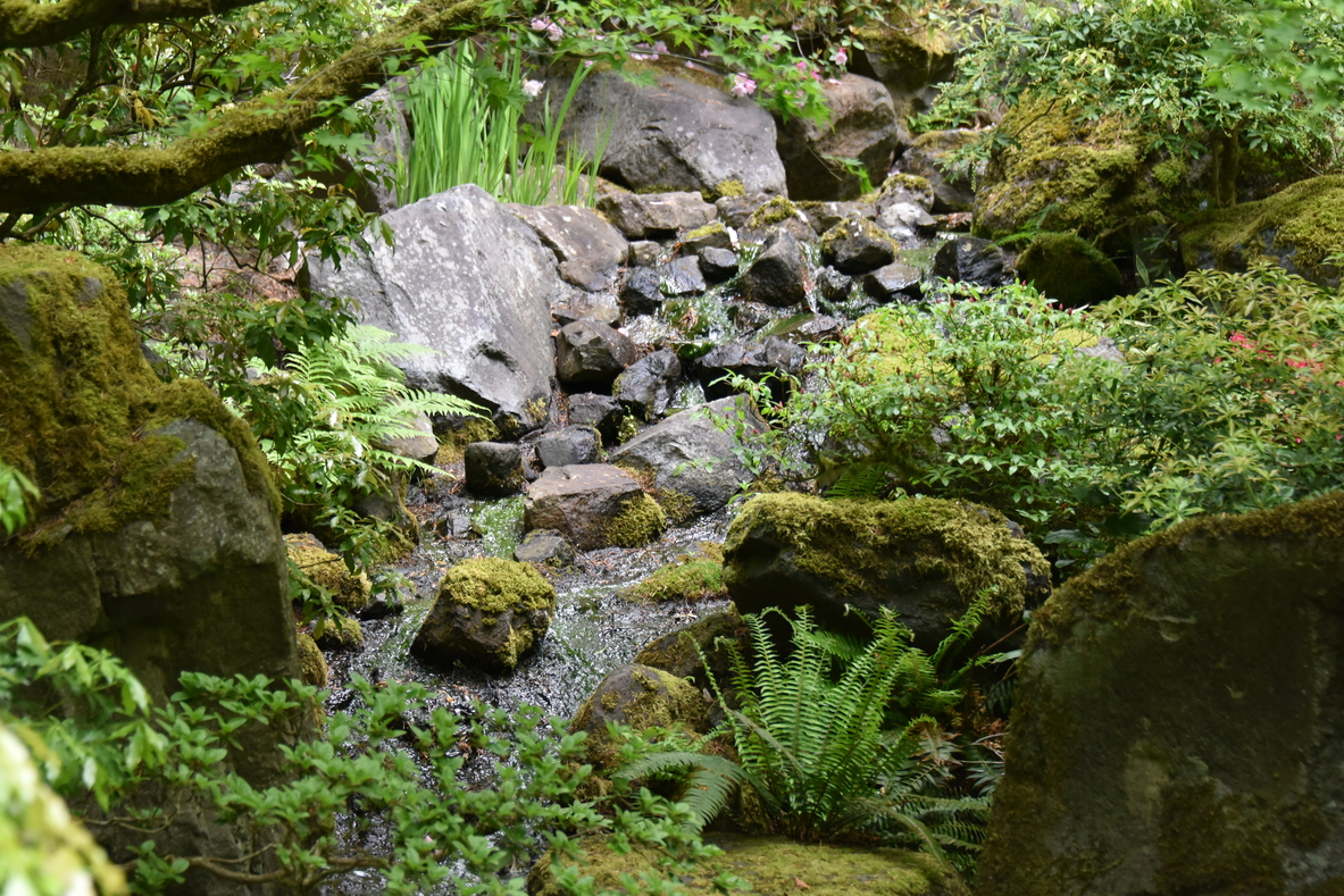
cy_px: 457
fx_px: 3435
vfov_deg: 14.9
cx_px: 670
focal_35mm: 92
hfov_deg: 22.1
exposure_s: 1/200
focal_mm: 85
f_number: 5
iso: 2800
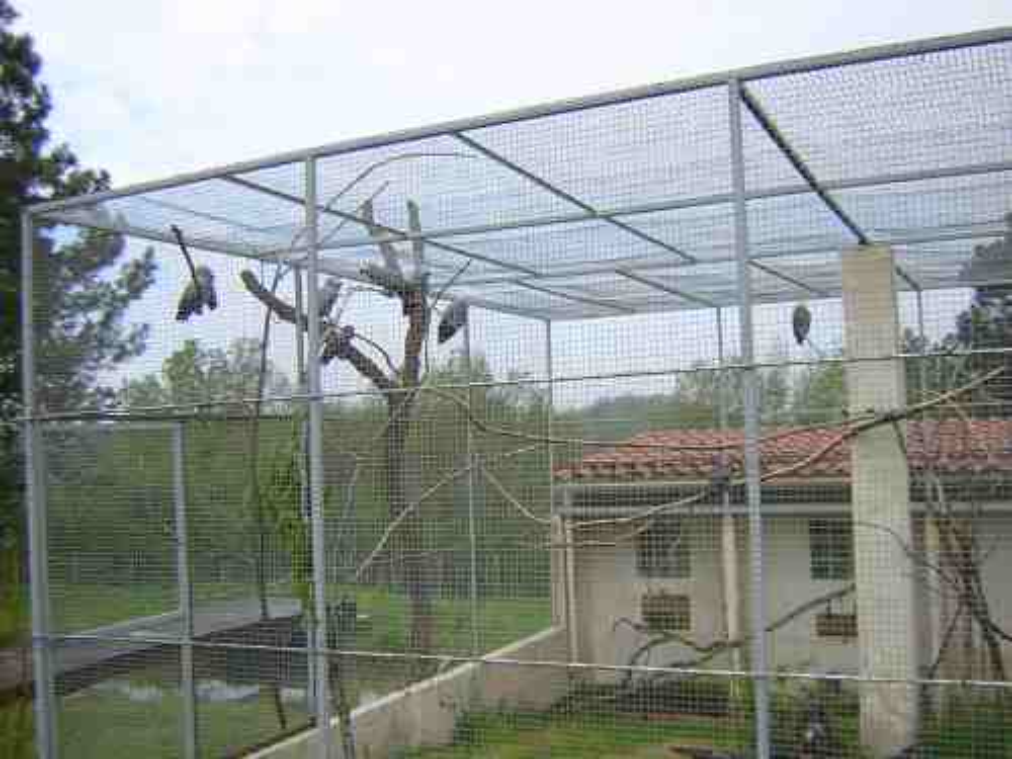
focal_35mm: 36
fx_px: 1052
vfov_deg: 39.7
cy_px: 380
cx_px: 506
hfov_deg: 51.4
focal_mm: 4.7
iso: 100
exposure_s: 1/550
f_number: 2.6
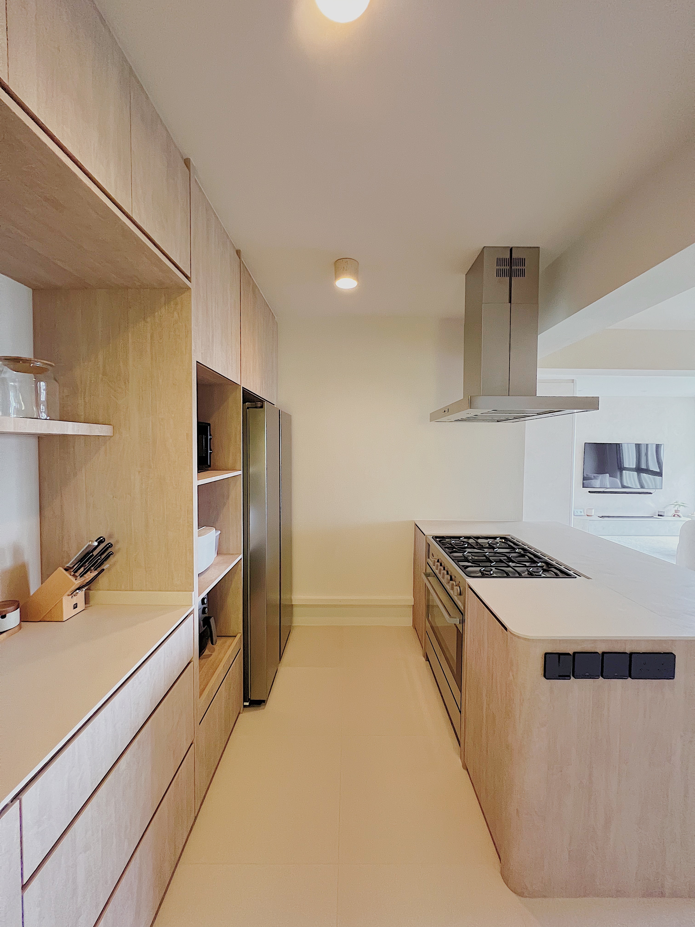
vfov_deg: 106.2
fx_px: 348
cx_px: 348
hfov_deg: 89.9
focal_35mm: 13
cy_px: 464
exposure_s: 1/60
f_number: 1.8
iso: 400
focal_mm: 1.57
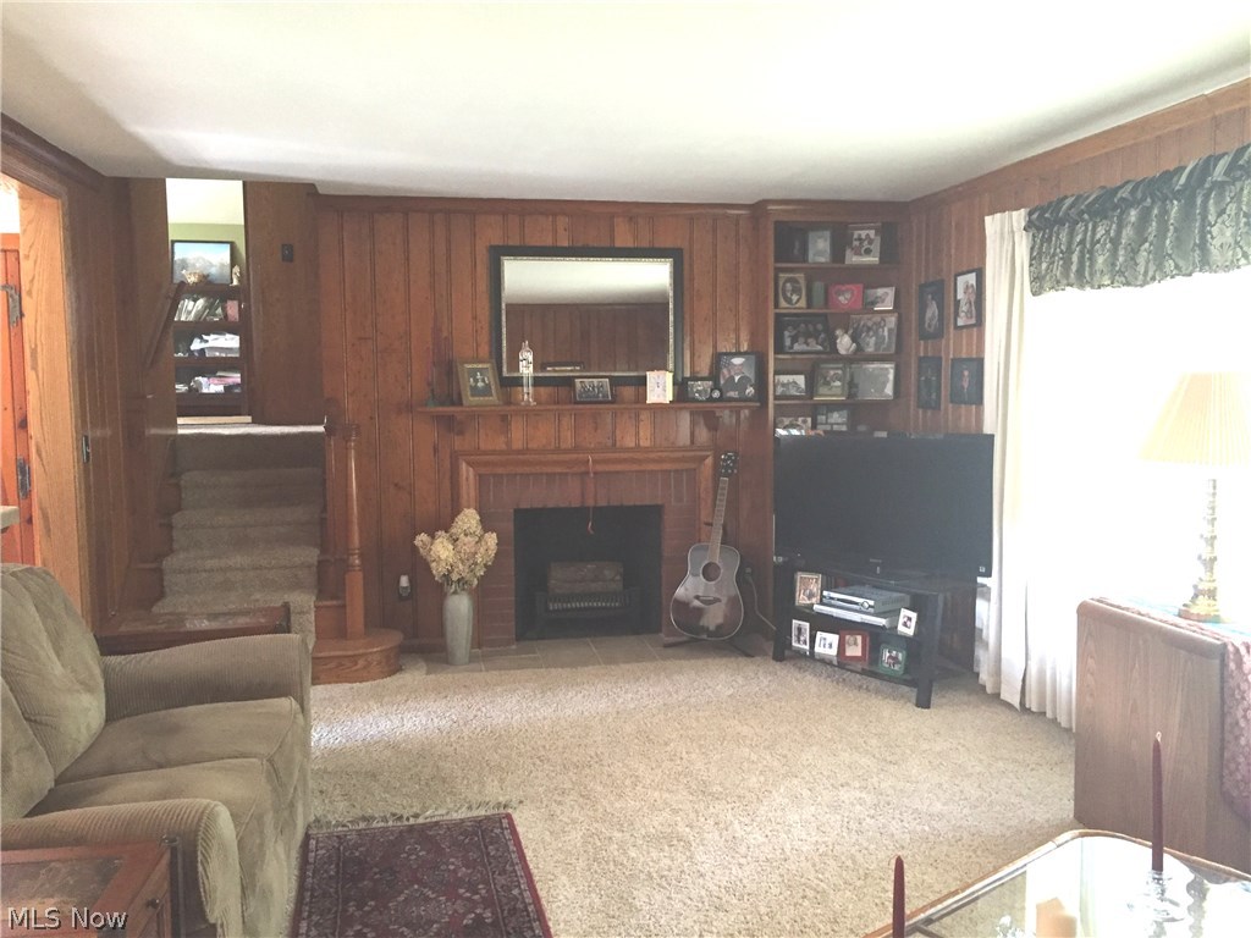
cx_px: 626
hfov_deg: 61.7
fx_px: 1048
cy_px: 469
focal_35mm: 29
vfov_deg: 48.2
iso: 250
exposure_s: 1/20
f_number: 2.2
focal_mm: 4.15
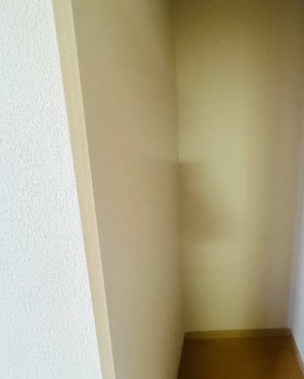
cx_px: 229
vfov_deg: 83.2
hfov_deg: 66.3
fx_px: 213
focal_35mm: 19
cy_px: 186
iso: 1000
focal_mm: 2.22
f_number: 2.2
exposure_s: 1/40
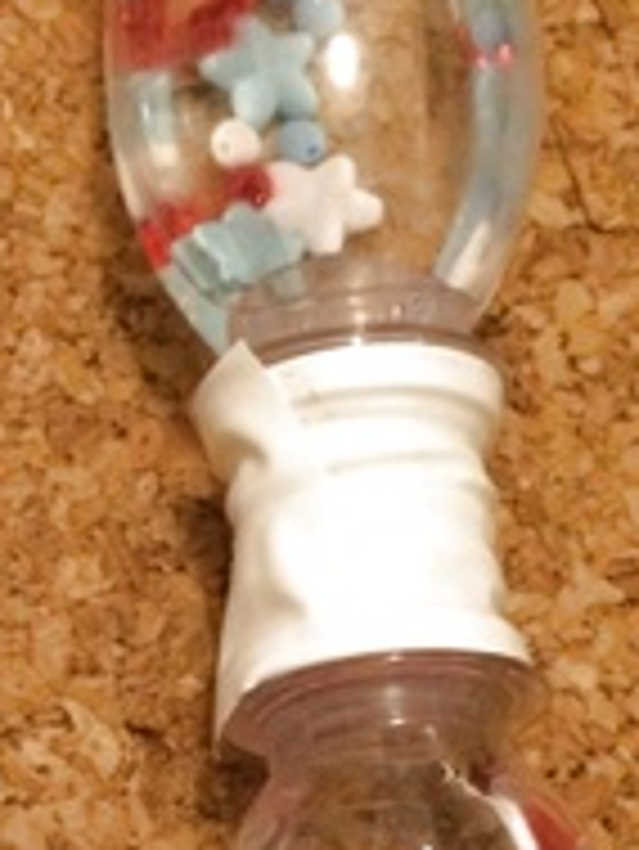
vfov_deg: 20.4
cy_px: 657
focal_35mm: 95
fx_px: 2336
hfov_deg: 15.2
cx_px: -68
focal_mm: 4.12
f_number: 2.2
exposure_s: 1/20
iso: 320
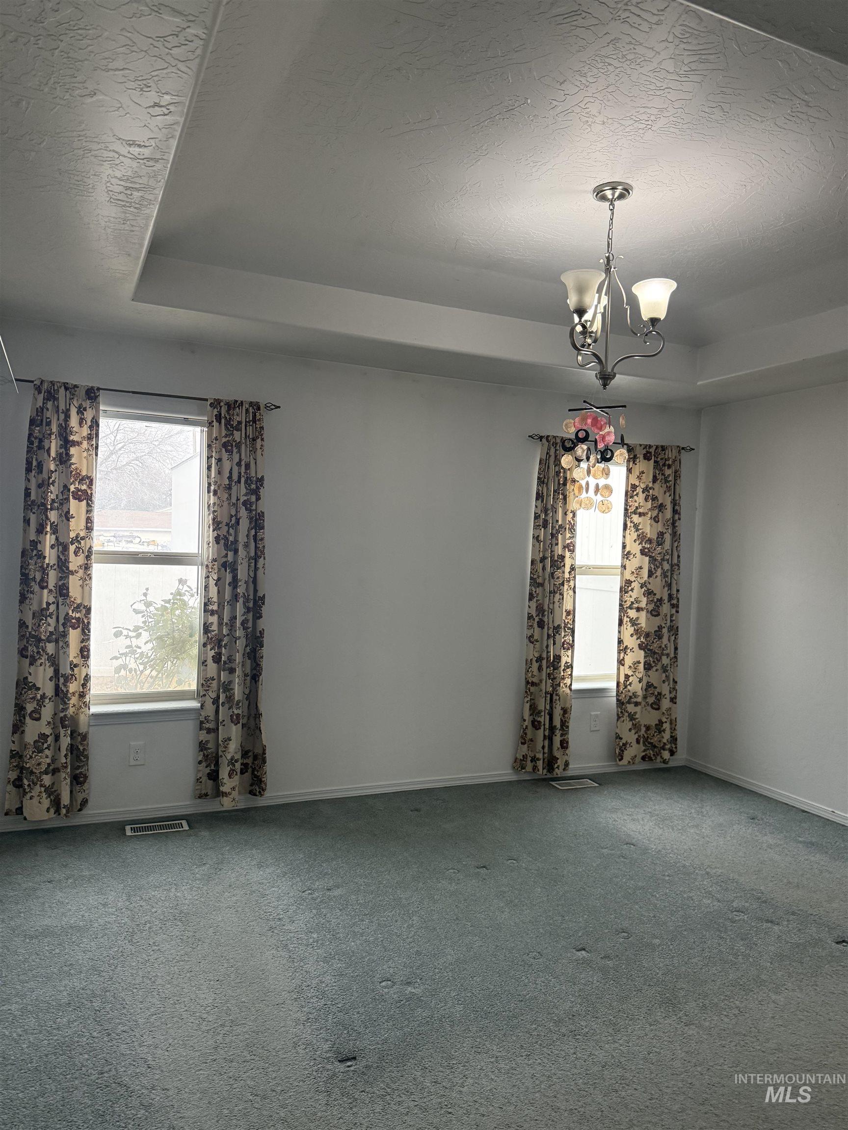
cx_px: 424
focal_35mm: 24
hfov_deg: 56.8
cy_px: 565
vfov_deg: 71.6
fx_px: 784
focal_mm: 6.76
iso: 400
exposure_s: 1/120
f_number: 1.78
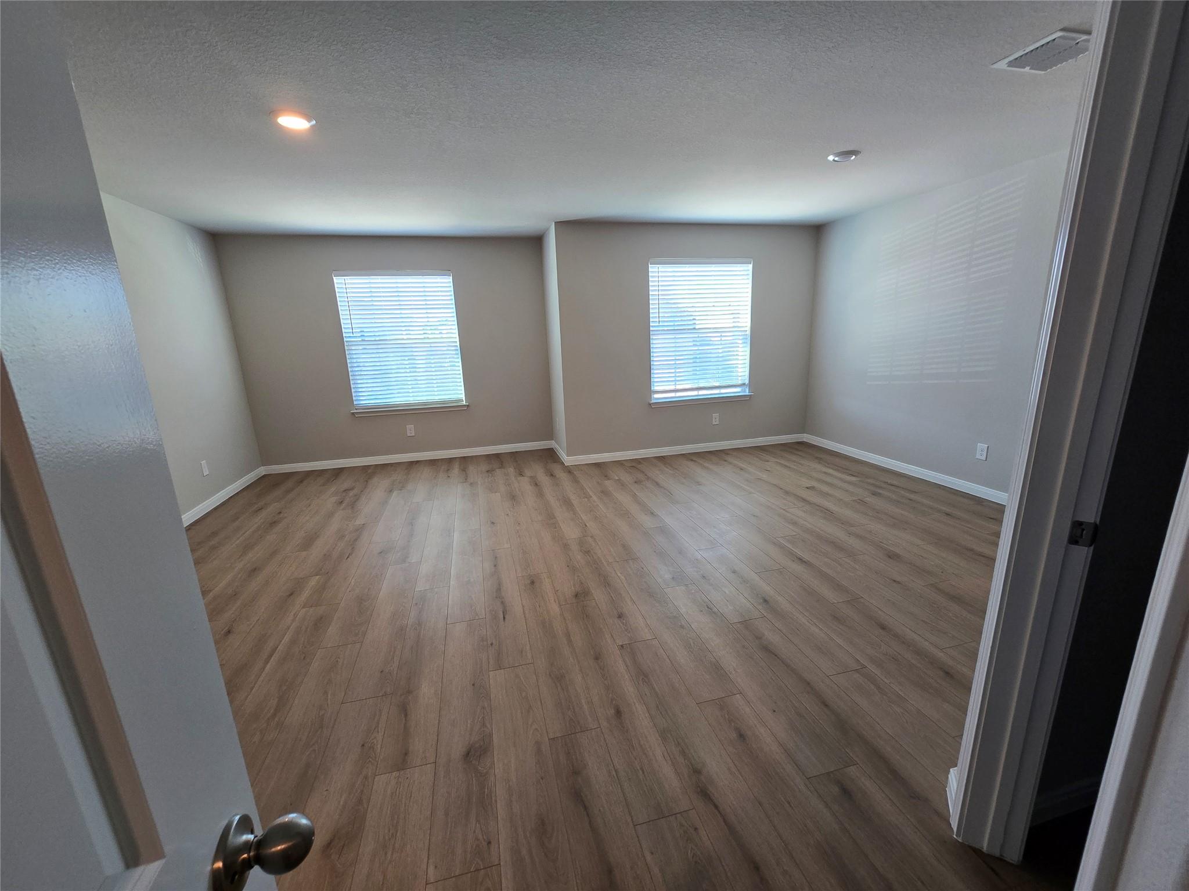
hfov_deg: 106.2
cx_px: 594
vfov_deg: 89.9
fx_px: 447
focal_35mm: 13
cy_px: 446
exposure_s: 1/60
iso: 100
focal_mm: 2.2
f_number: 2.2
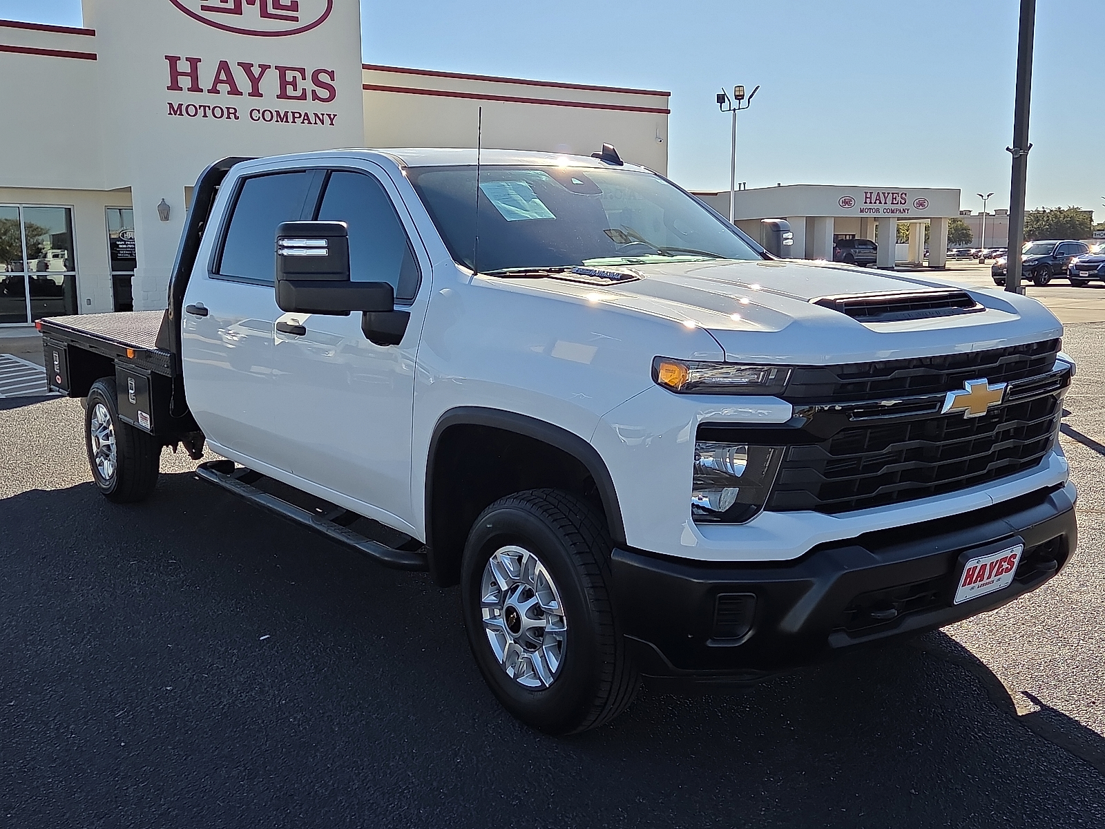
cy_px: 414
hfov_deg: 52.6
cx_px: 552
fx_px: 1117
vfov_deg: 40.7
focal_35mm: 35
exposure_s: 1/1667
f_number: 1.8
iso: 25
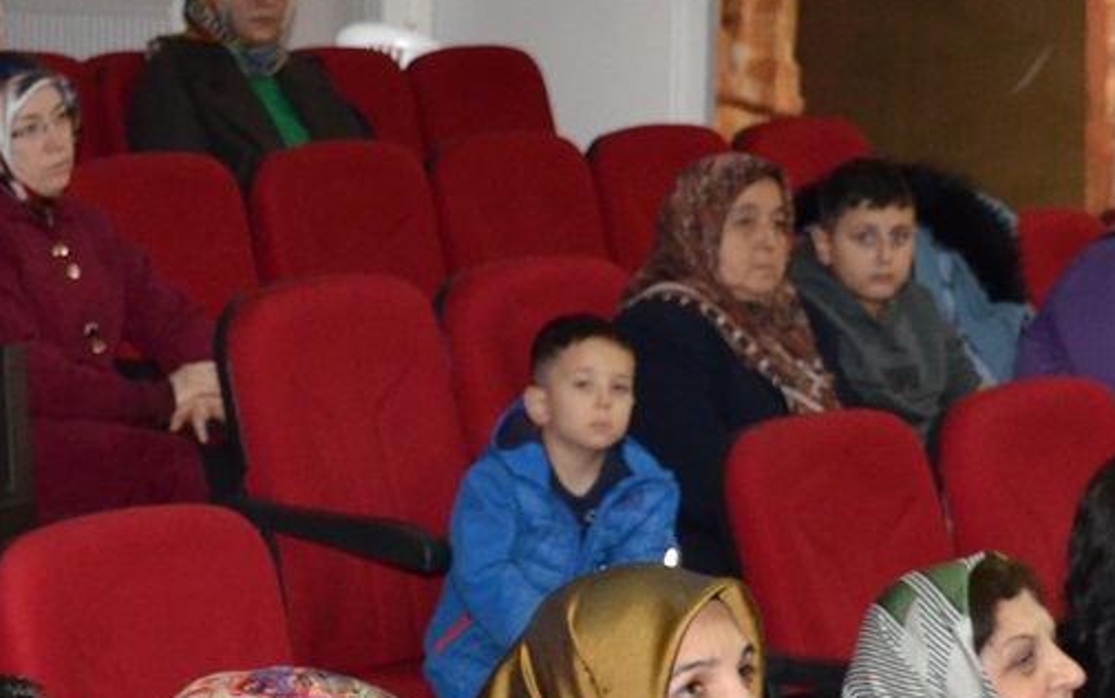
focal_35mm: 145
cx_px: 294
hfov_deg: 14.4
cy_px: 669
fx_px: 4408
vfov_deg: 9.0
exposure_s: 1/60
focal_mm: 24
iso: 800
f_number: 4
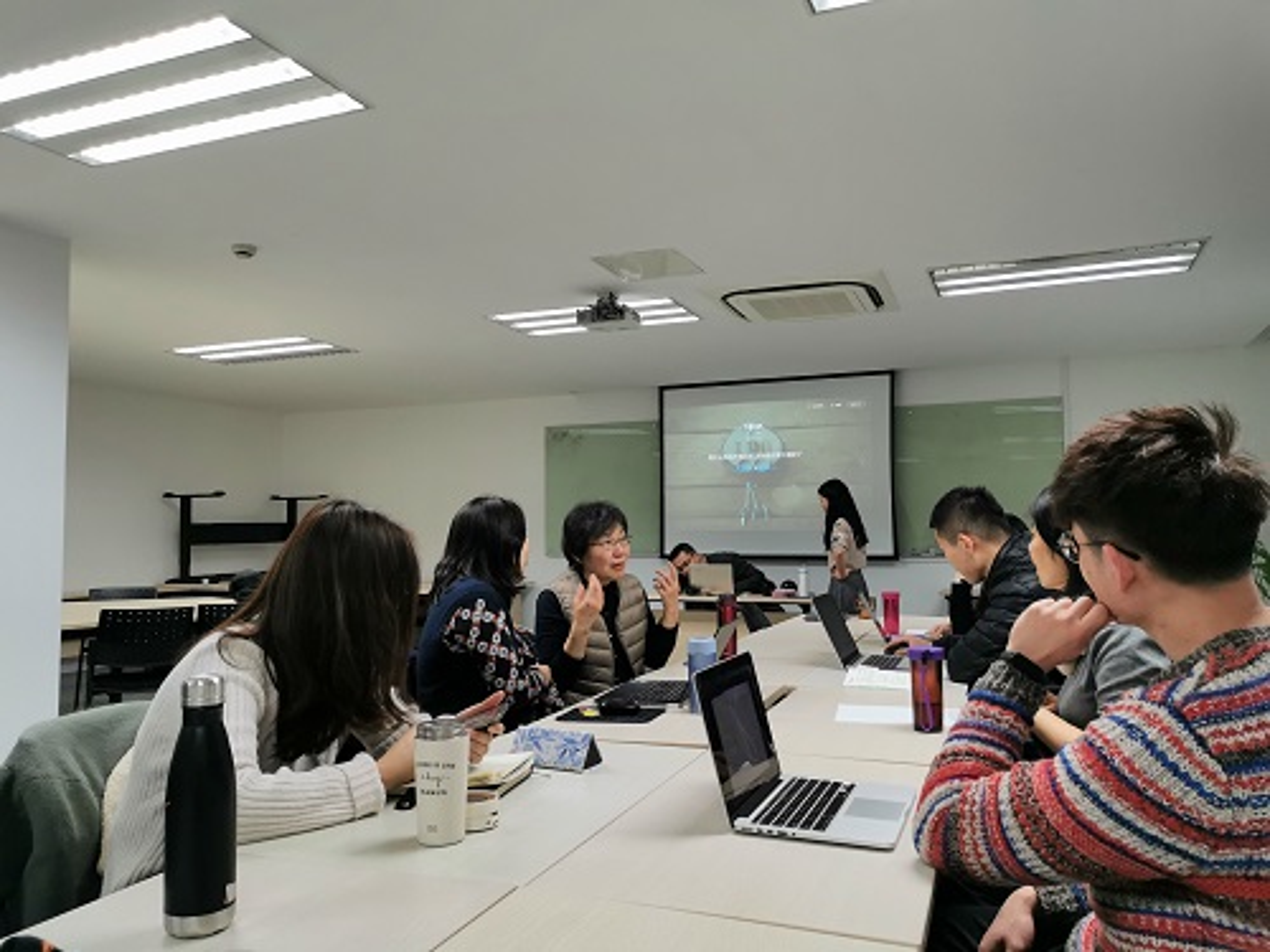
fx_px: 991
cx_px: 635
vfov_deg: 51.4
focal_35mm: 27
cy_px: 476
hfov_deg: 65.3
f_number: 1.8
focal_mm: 5.58
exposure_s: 1/100
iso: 125
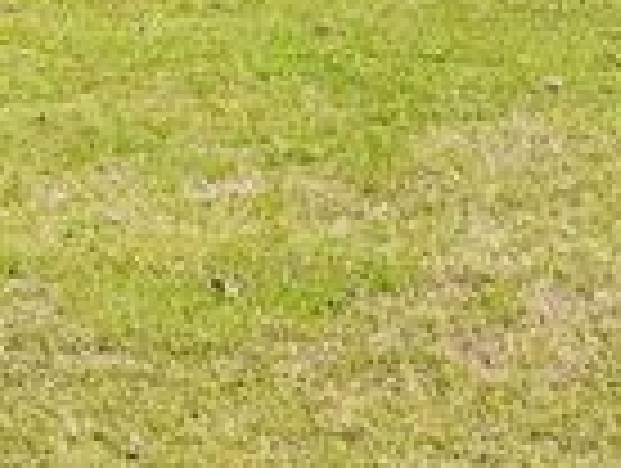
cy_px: -304
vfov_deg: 13.1
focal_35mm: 105
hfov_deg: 18.3
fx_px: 1887
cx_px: 608
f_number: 1.8
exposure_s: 1/1250
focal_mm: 3
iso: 25
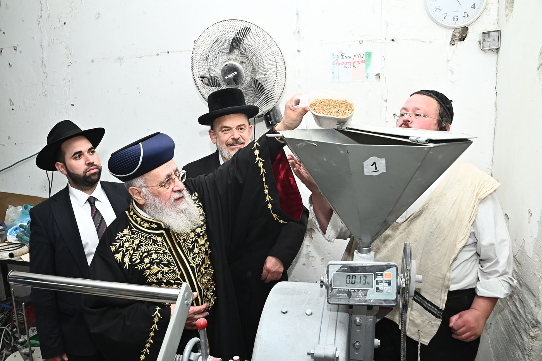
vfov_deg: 46.4
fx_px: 421
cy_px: 180
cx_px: 271
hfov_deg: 65.5
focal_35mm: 28
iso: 1600
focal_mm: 28
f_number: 9
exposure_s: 1/200
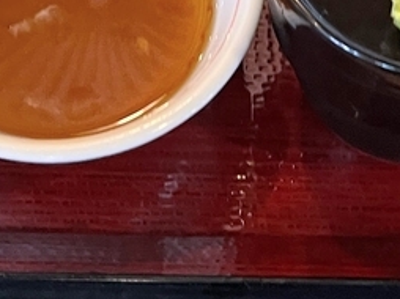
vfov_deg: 11.0
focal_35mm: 123
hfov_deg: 16.0
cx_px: 187
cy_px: -286
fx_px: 1420
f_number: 1.6
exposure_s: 1/60
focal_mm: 5.1
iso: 200
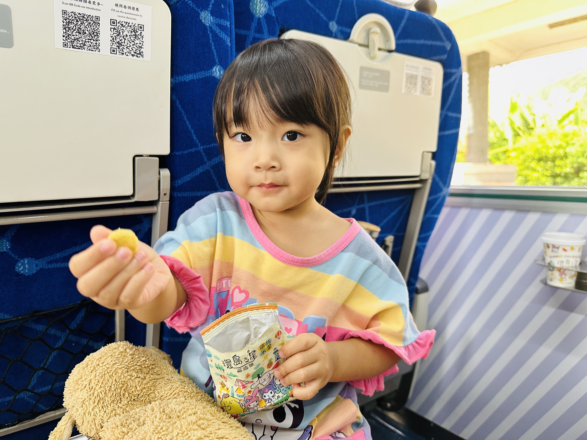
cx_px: 294
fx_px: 407
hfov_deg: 71.6
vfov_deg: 56.8
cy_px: 220
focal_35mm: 24
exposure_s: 1/103
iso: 250
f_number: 1.78
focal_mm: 6.86
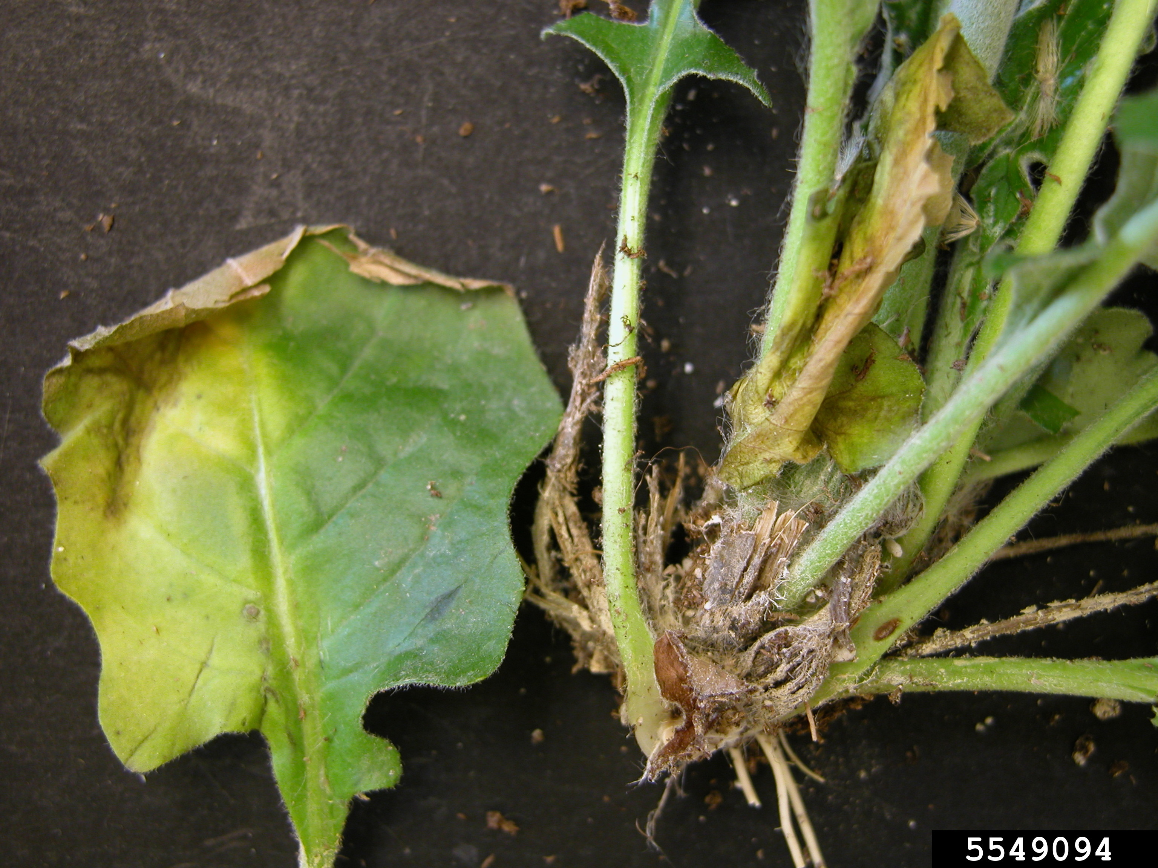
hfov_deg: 36.2
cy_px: 434
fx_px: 1773
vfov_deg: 27.5
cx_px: 579
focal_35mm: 53
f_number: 3.1
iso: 100
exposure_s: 1/6.3
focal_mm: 13.7
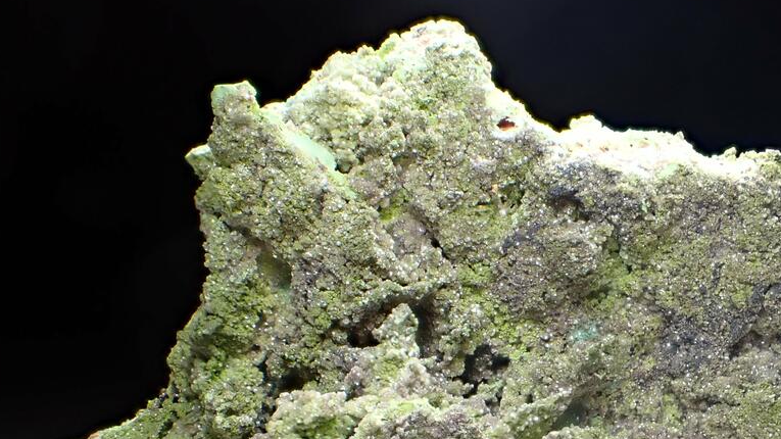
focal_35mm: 57
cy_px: 464
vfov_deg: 20.3
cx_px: 590
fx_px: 1180
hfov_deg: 35.8
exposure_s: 1/160
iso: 100
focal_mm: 5.79
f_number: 3.2
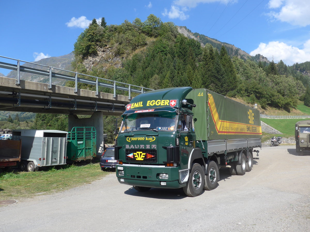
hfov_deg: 61.7
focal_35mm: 29
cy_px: 116
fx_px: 260
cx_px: 155
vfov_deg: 48.2
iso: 80
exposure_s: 1/1300
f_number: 2.8
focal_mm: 6
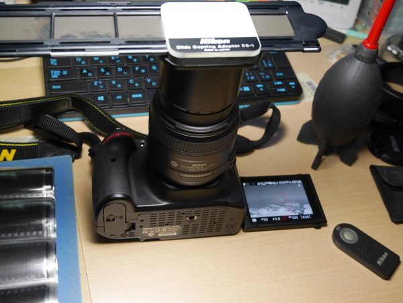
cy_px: 152
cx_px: 202
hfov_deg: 42.9
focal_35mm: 44
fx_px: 513
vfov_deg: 32.9
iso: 800
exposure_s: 1/60
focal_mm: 22
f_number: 4.9
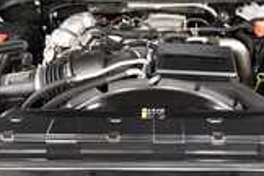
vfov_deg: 35.9
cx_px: 161
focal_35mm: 37
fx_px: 271
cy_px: 87
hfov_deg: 51.5
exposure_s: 1/125
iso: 2800
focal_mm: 10
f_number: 4.5
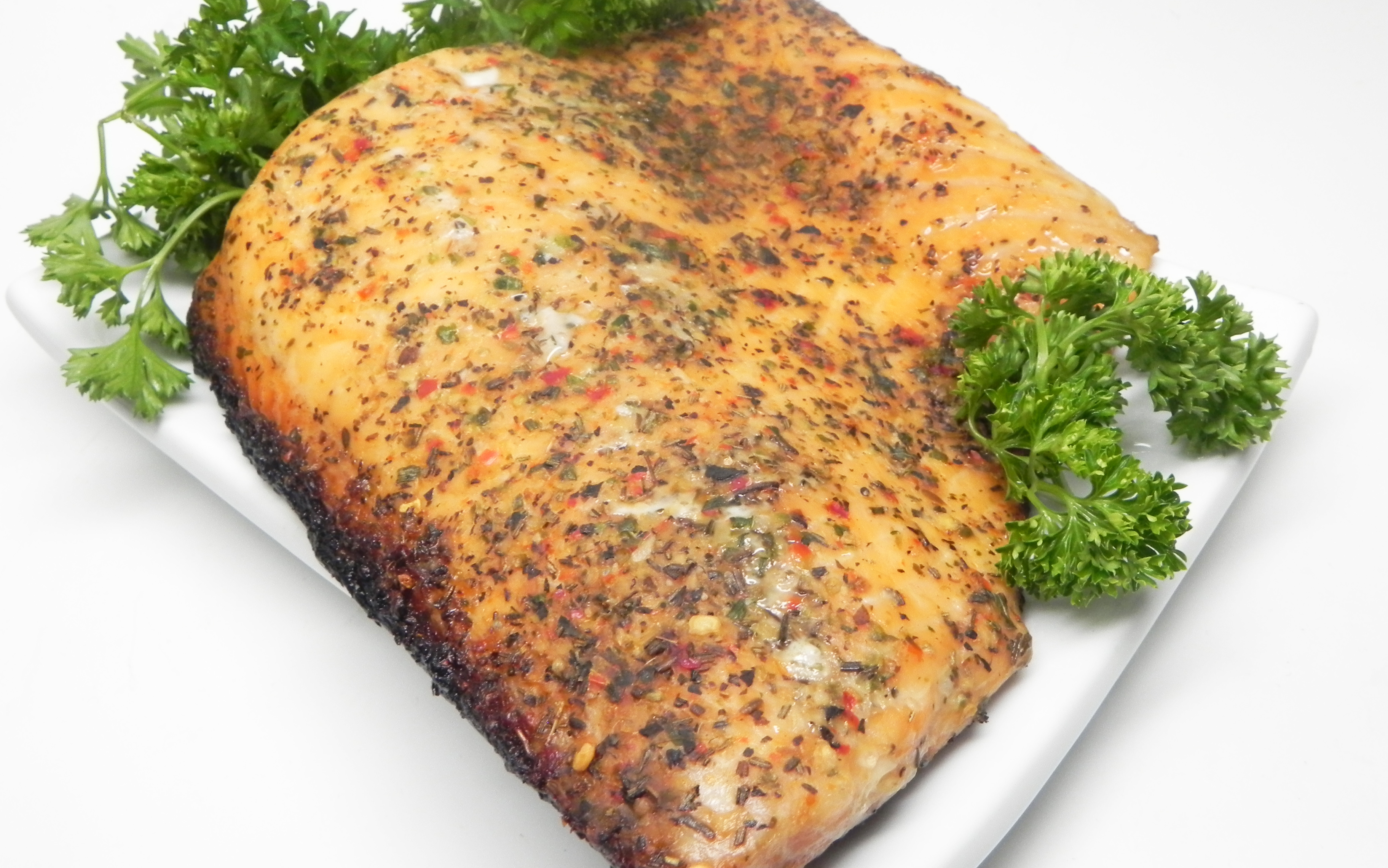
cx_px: 694
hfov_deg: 55.3
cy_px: 437
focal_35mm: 35
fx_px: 1324
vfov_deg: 36.3
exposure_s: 1/29.2
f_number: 4.5
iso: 328
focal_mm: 5.9
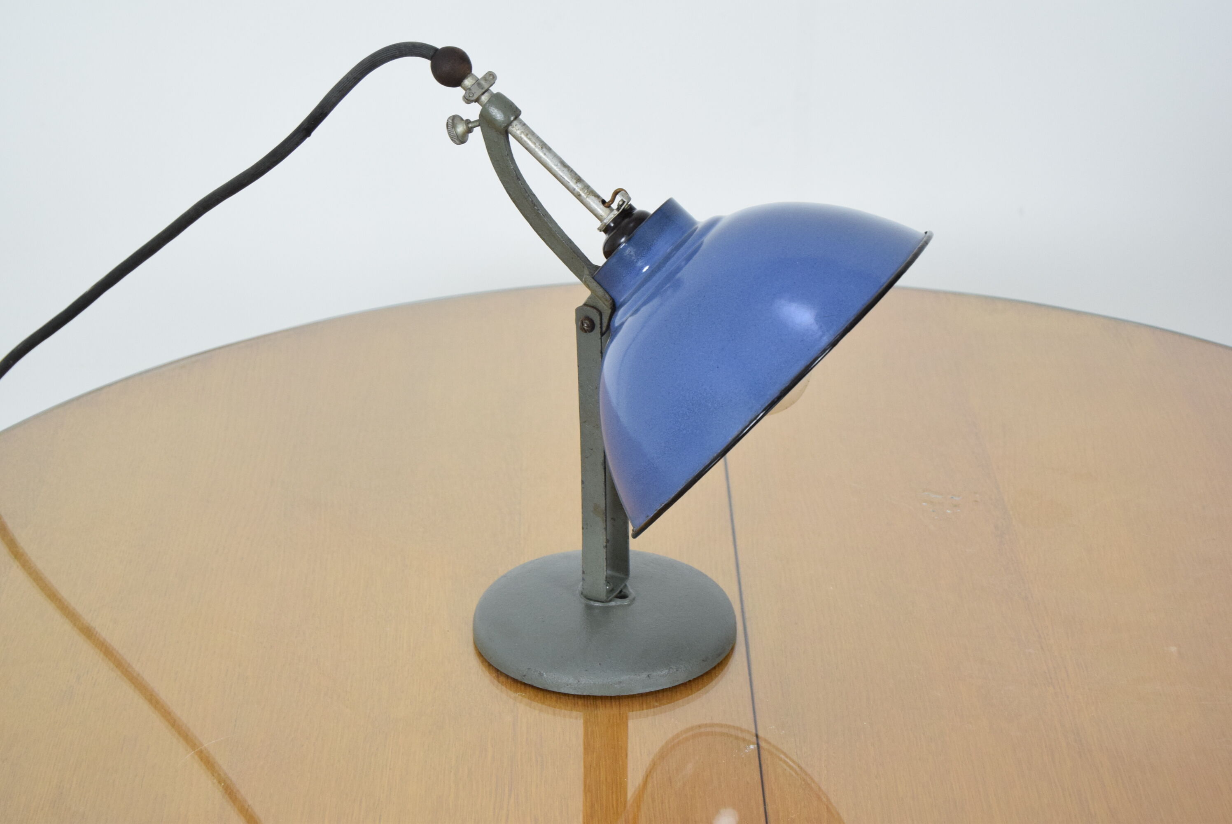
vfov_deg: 16.6
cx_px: 616
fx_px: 2825
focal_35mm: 82
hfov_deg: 24.6
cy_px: 412
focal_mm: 55
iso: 1600
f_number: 5.6
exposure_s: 1/80
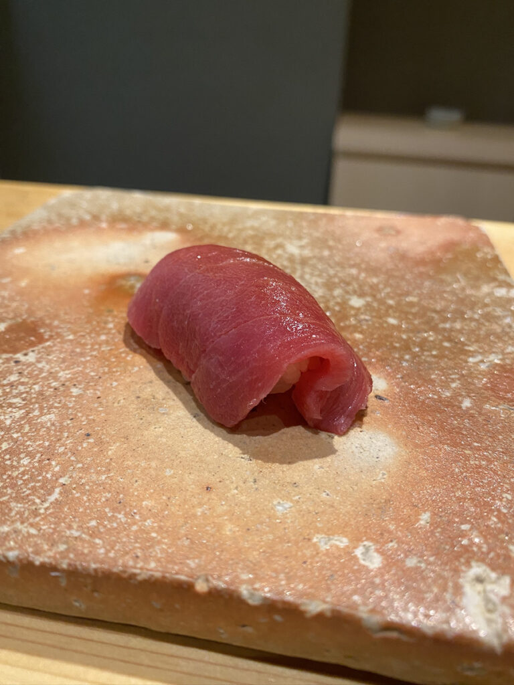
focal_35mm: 25
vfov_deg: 69.4
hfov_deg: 54.9
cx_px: 257
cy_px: 342
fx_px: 495
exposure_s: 1/60
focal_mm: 4.25
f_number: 1.8
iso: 200
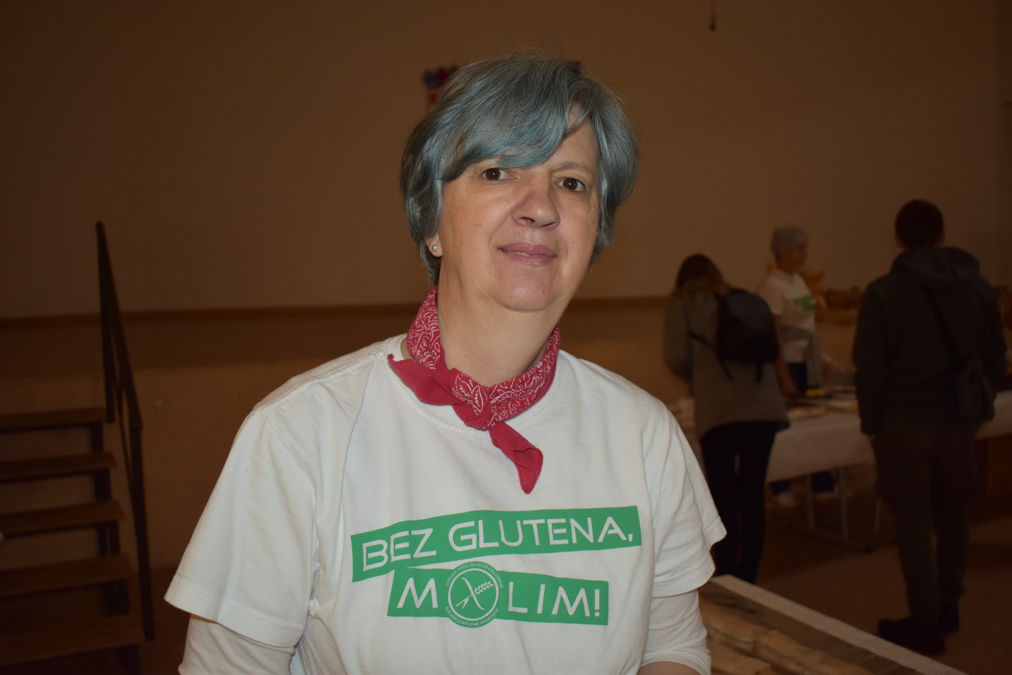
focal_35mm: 33
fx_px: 928
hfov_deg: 57.2
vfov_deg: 40.0
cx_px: 506
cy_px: 338
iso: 560
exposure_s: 1/125
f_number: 3.8
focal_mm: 22
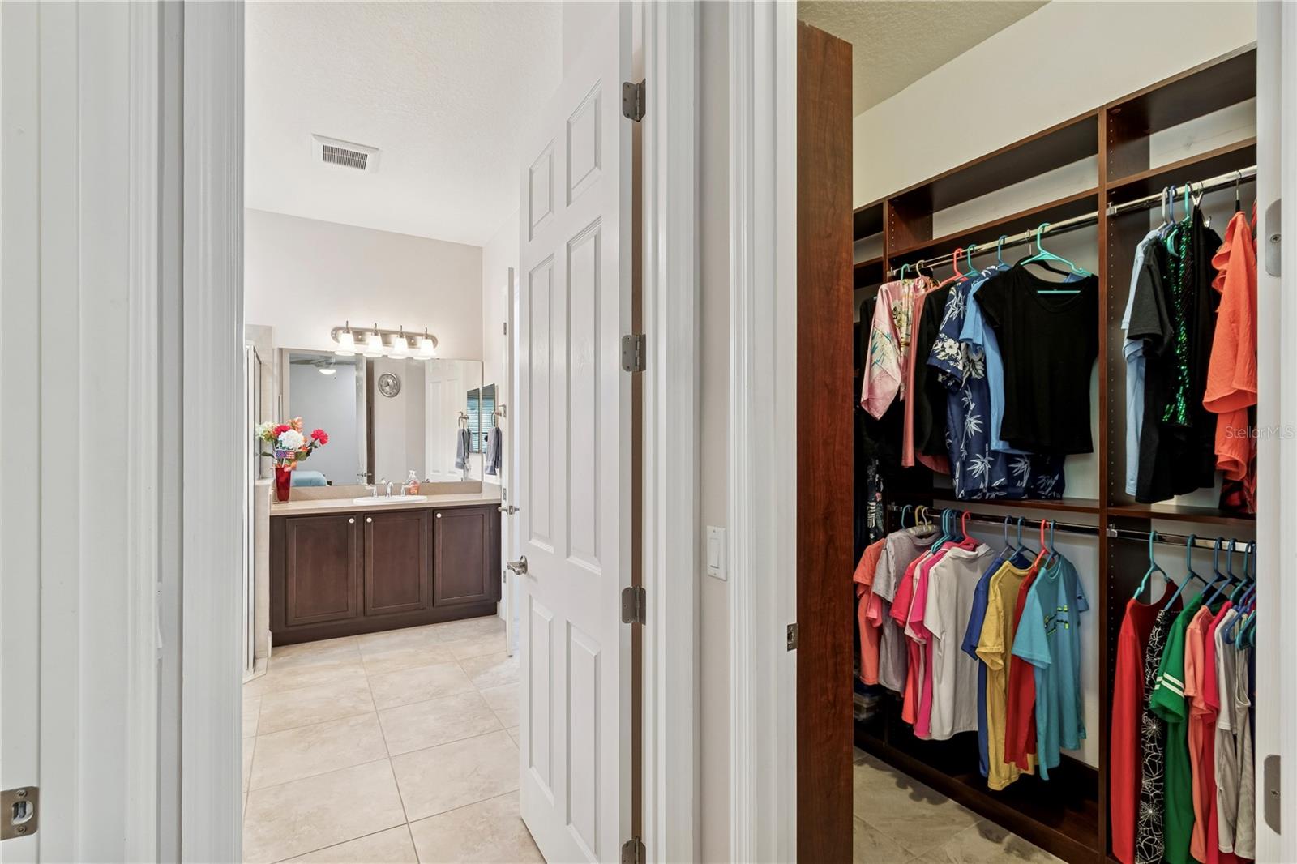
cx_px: 648
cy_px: 432
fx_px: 540
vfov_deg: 77.3
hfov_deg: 100.4
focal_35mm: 15
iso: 100
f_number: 7.1
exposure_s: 1/4
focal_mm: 10
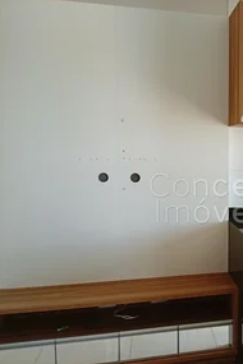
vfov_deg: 50.7
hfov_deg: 32.3
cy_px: 183
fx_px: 385
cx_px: 243
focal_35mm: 38
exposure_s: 1/60
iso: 62
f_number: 1.8
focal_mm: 3.84
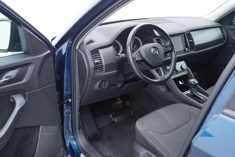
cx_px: 118
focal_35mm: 36
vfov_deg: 36.9
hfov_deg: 53.1
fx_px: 235
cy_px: 78
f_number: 2.8
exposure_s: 1/40
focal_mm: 24
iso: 250
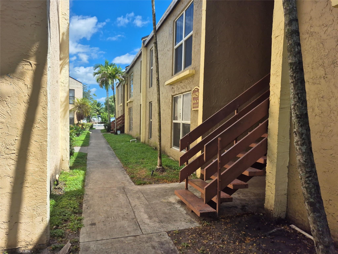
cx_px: 169
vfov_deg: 58.9
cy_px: 127
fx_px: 225
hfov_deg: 73.9
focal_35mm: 23
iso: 25
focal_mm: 5.4
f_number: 1.8
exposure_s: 1/1408
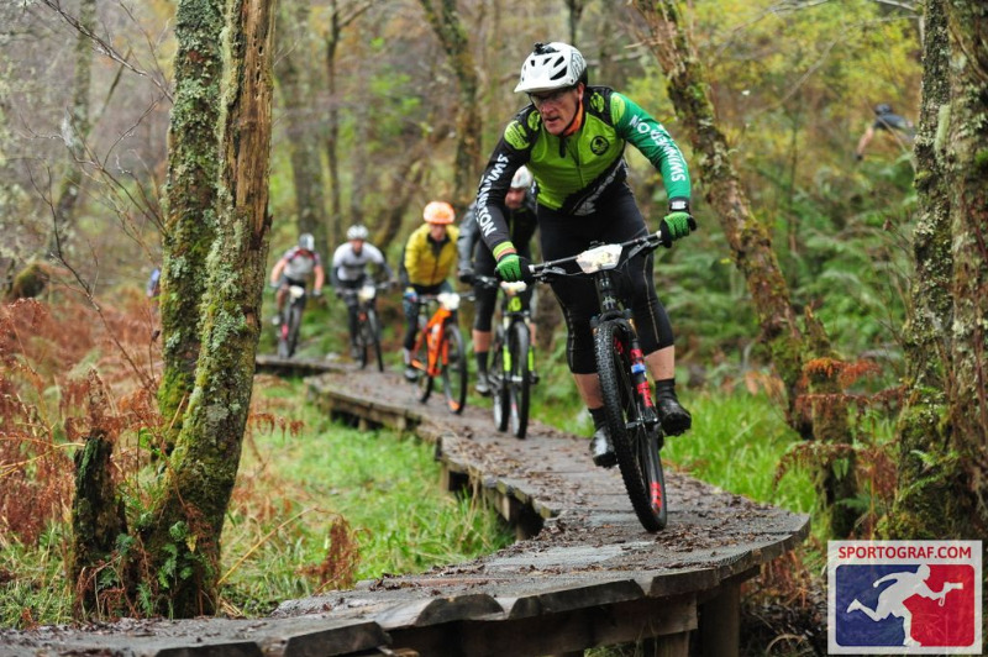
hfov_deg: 28.9
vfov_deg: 19.4
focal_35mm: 70
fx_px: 1919
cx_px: 494
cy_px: 328
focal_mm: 70
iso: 2500
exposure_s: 1/640
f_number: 2.8
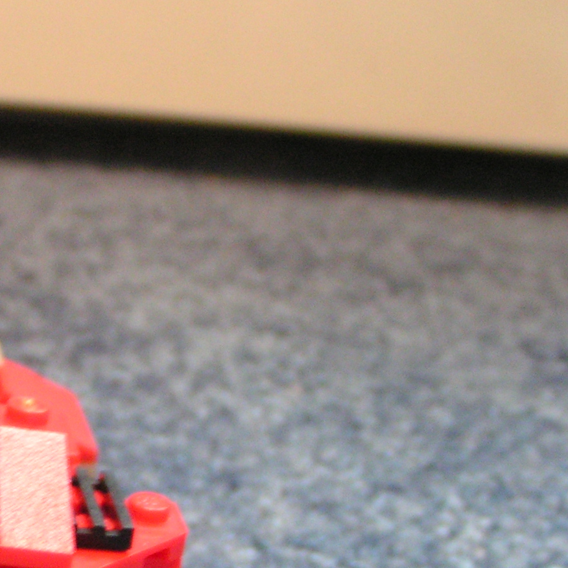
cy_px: 465
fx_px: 1726
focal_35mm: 93
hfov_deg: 17.9
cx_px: -85
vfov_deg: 18.5
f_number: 2.8
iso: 200
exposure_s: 1/4
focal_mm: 6.9
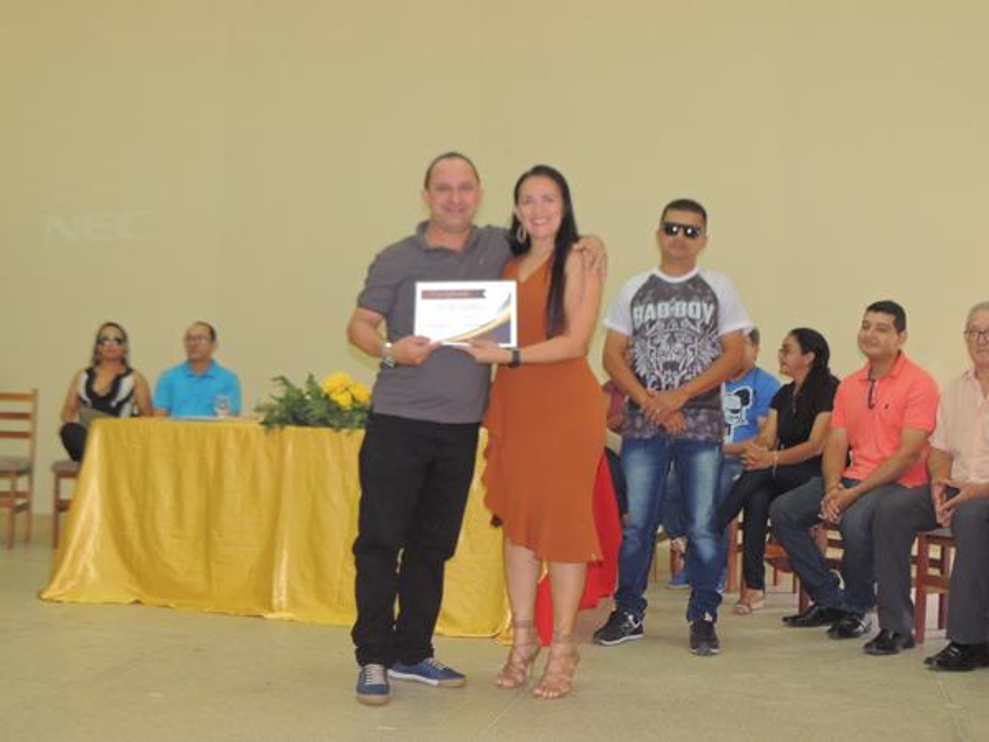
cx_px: 494
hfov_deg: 46.8
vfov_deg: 36.0
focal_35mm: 40
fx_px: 1143
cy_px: 371
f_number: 3.3
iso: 400
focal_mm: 7.1
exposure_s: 1/30
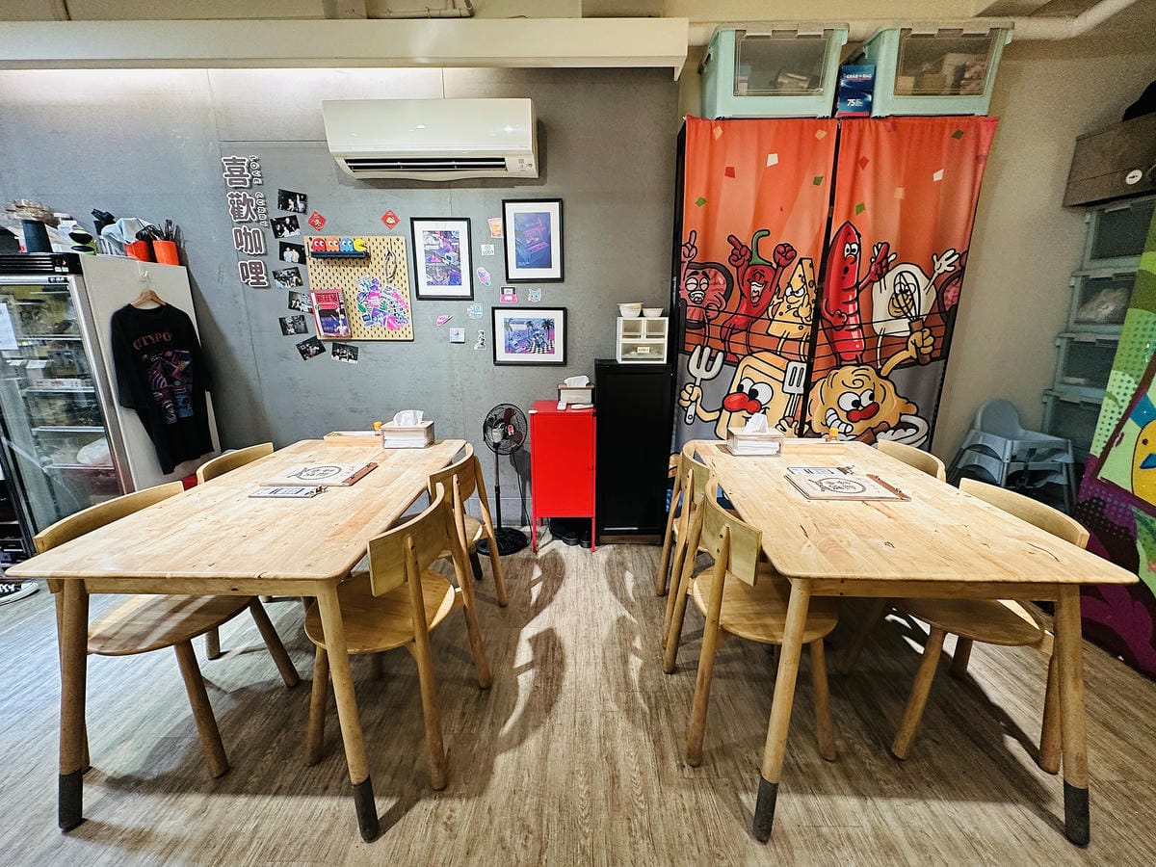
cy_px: 434
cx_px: 578
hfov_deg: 102.1
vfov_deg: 85.7
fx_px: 468
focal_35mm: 14
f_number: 2.2
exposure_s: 1/60
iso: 320
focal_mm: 2.22
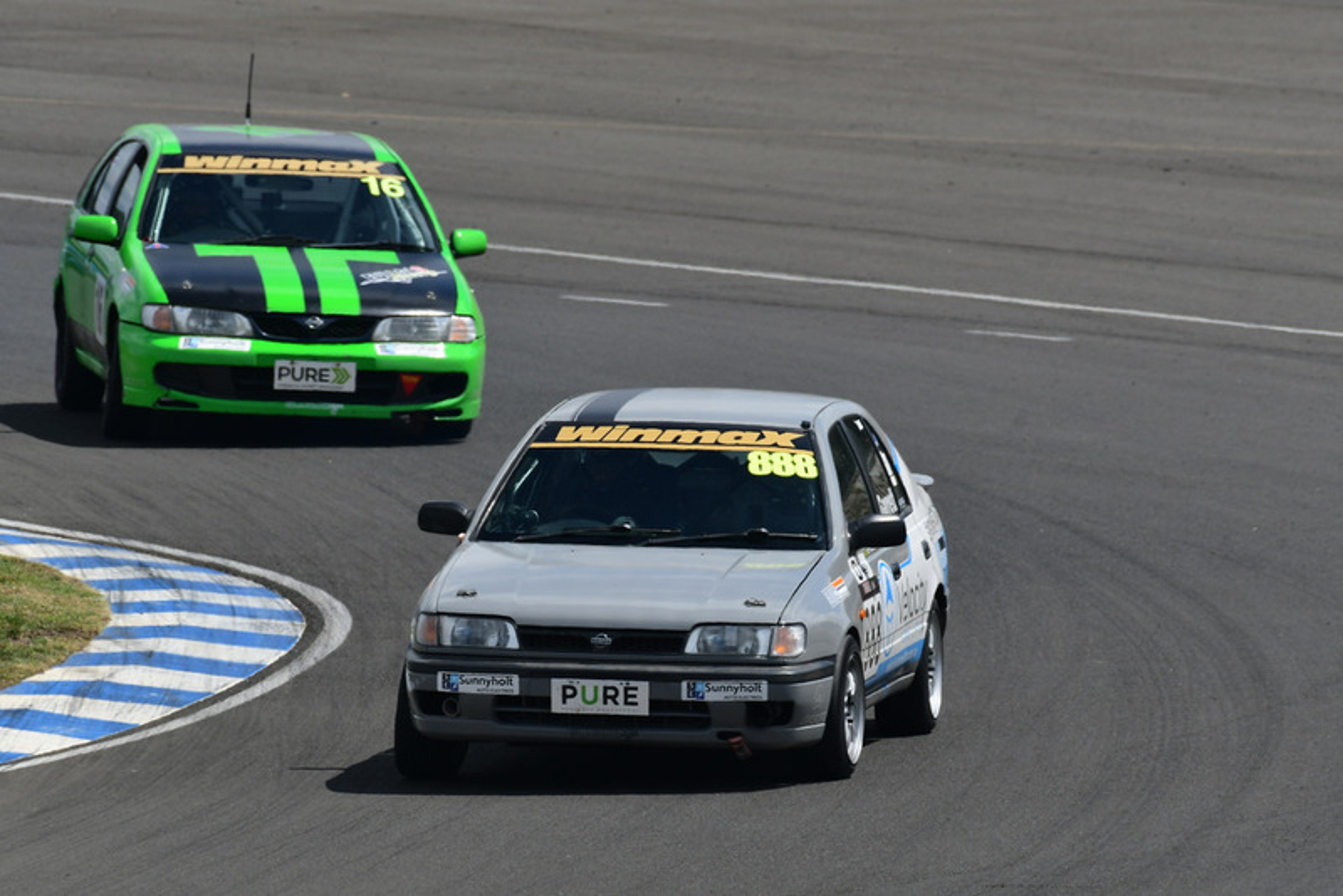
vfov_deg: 1.8
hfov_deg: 2.7
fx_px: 27988
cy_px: 448
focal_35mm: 750
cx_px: 672
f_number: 10
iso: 200
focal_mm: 500
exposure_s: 1/640
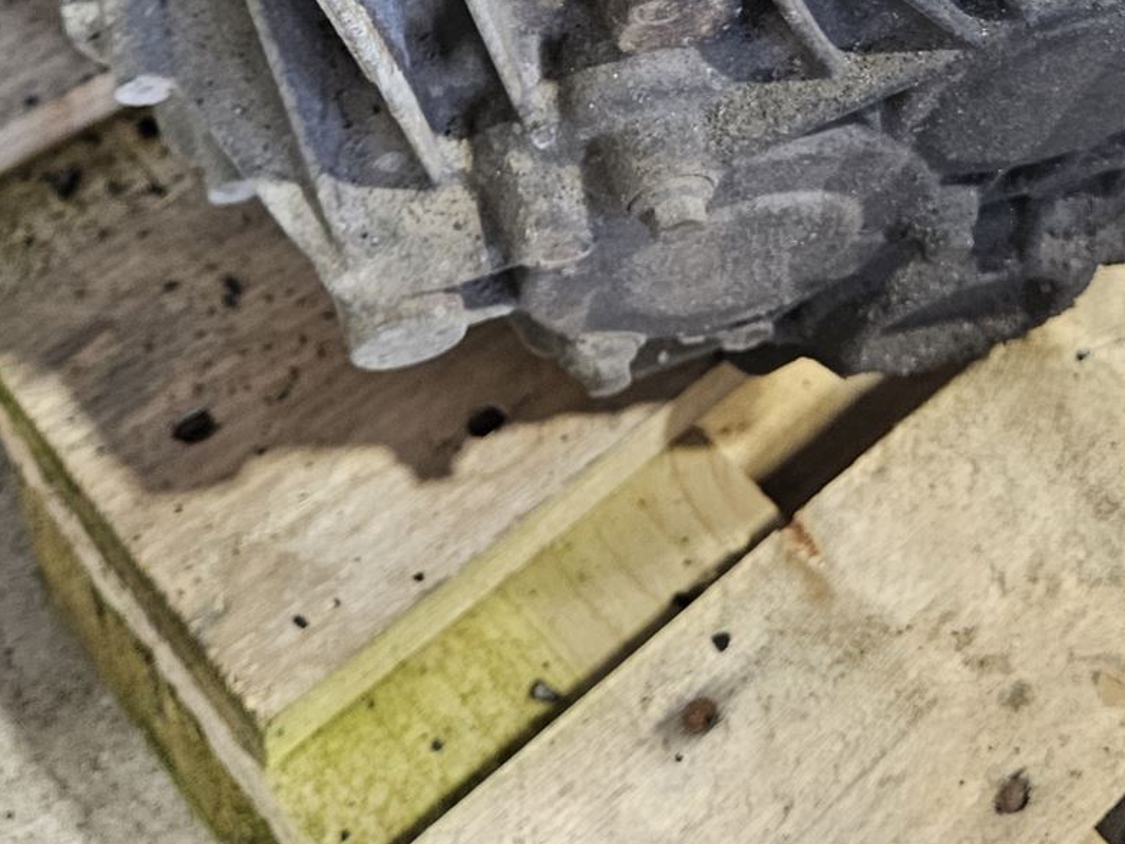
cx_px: 678
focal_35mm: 60
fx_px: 1950
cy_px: -201
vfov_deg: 22.3
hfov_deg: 32.1
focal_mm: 5.4
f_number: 1.8
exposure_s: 1/100
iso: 320
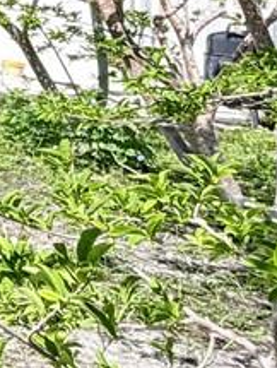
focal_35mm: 104
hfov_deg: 10.0
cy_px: -104
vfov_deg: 17.7
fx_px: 1106
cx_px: -588
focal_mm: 2.22
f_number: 2.2
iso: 20
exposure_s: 1/1431
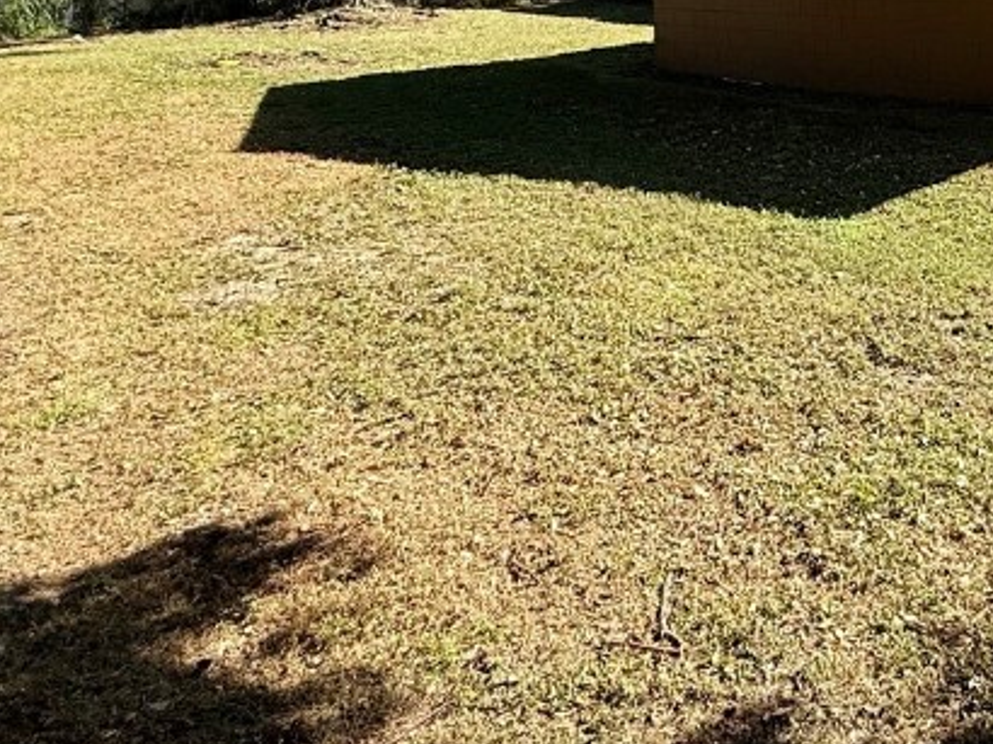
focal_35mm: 35
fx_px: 1003
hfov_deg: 46.5
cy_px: 58
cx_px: 928
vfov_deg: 37.7
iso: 64
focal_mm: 2.22
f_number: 2.2
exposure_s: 1/955
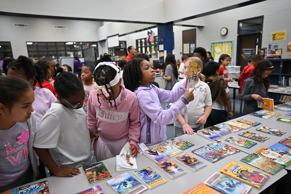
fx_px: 182
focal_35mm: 22
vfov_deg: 56.2
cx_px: 146
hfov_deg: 77.3
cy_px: 97
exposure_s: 1/125
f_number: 1.7
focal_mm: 15
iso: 320
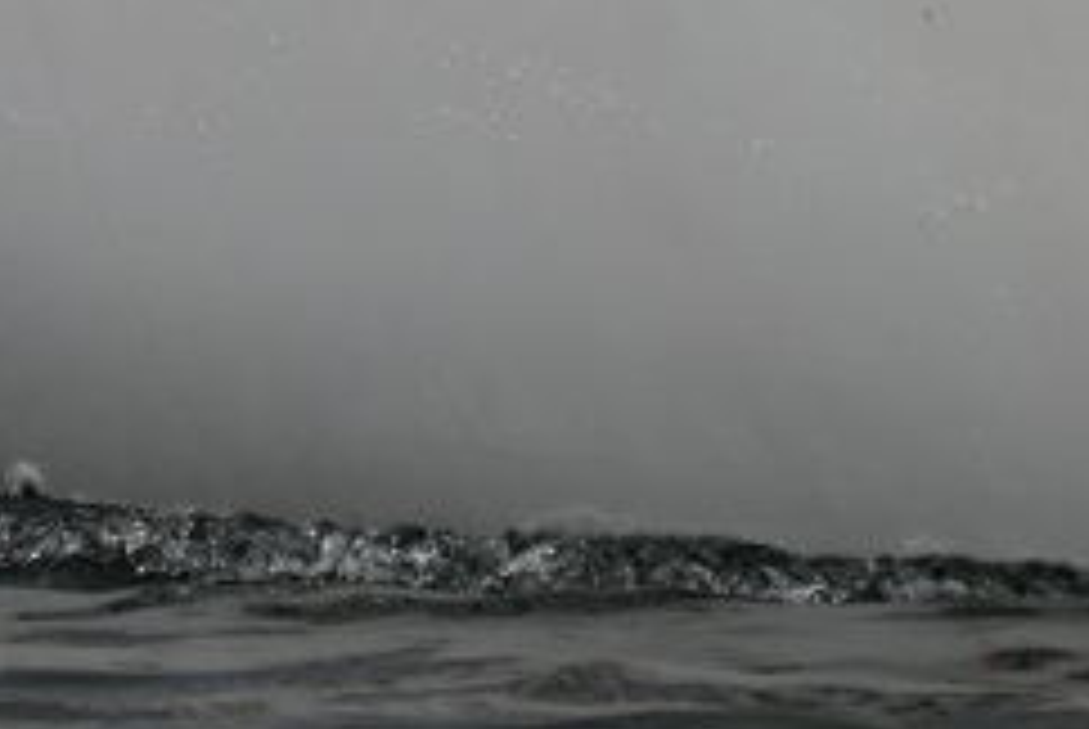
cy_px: -992
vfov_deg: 0.7
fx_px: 56241
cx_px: 225
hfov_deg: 1.1
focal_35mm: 1857
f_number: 5.6
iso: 110
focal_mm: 300
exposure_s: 1/1000
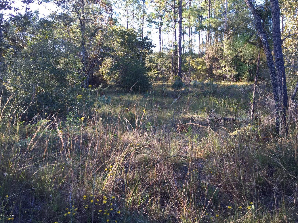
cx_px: 149
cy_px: 112
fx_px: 250
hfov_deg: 61.7
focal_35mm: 29
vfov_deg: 48.2
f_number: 2.2
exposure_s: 1/127
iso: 32
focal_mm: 4.15
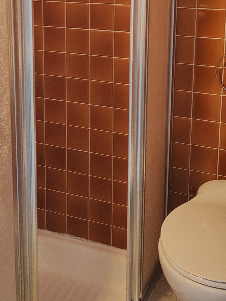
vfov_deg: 29.1
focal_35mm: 65
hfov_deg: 22.4
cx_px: 56
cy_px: 60
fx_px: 566
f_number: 1.9
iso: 800
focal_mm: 6.12
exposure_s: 1/50
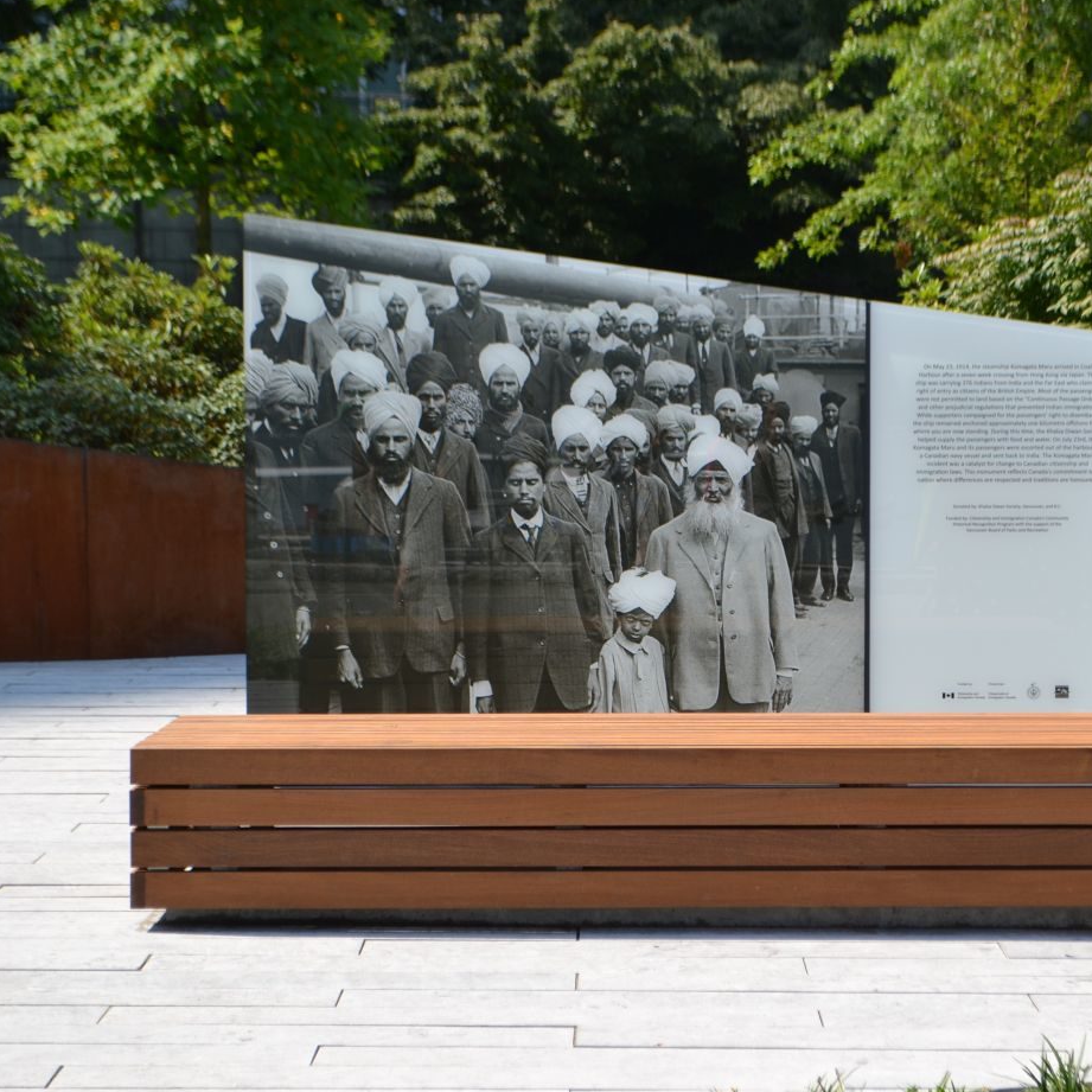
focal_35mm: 93
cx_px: 673
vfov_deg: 18.7
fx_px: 3319
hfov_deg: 18.7
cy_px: 545
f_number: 7.1
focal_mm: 48
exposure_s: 1/200
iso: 100
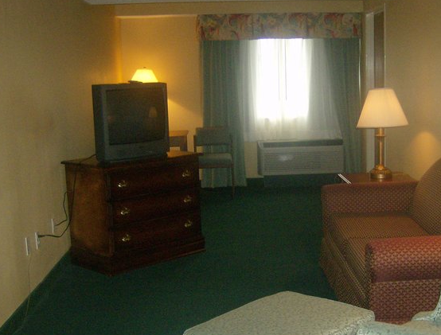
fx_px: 666
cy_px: 206
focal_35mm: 52
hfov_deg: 36.3
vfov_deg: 28.2
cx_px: 295
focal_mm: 6
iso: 200
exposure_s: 1/60
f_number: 2.8
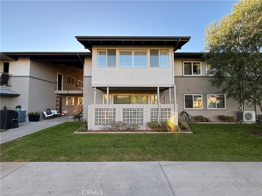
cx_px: 131
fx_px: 106
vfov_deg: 85.7
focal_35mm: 14
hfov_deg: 102.1
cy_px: 98
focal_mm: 2.22
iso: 50
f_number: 2.2
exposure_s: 1/189
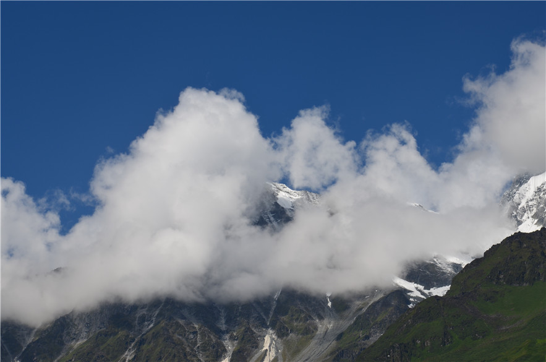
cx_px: 273
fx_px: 1703
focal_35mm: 112
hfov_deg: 18.2
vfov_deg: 12.1
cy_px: 181
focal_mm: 75
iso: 100
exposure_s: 1/200
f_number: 13
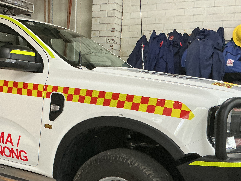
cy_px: 120
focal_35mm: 45
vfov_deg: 31.9
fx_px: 313
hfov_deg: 41.7
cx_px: 88
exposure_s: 1/50
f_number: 1.8
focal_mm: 3
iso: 200
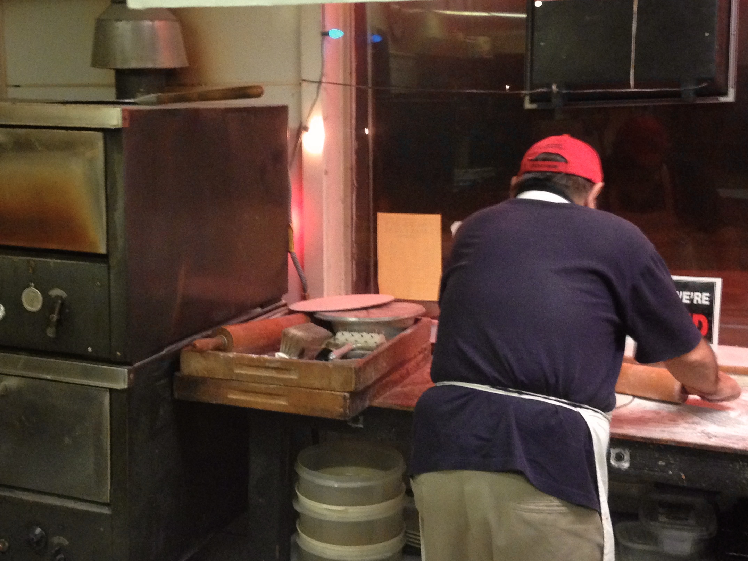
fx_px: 1081
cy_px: 249
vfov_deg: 29.1
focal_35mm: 50
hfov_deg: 38.1
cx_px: 328
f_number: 2.4
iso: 400
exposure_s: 1/20
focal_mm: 4.12
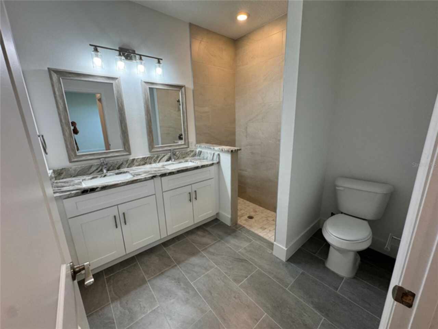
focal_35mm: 14
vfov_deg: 85.7
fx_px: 177
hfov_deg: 102.1
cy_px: 164
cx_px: 219
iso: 200
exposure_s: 1/120
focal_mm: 2.22
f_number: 2.2
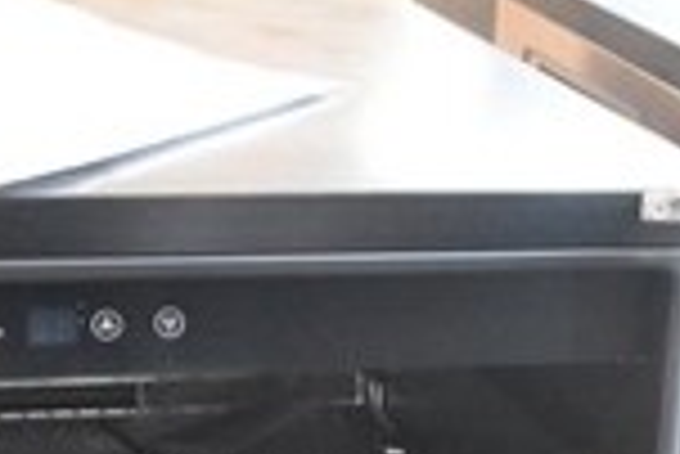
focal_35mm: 121
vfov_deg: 10.5
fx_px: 2288
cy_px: 899
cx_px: 549
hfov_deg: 16.8
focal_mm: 20
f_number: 3.5
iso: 5000
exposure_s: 1/125
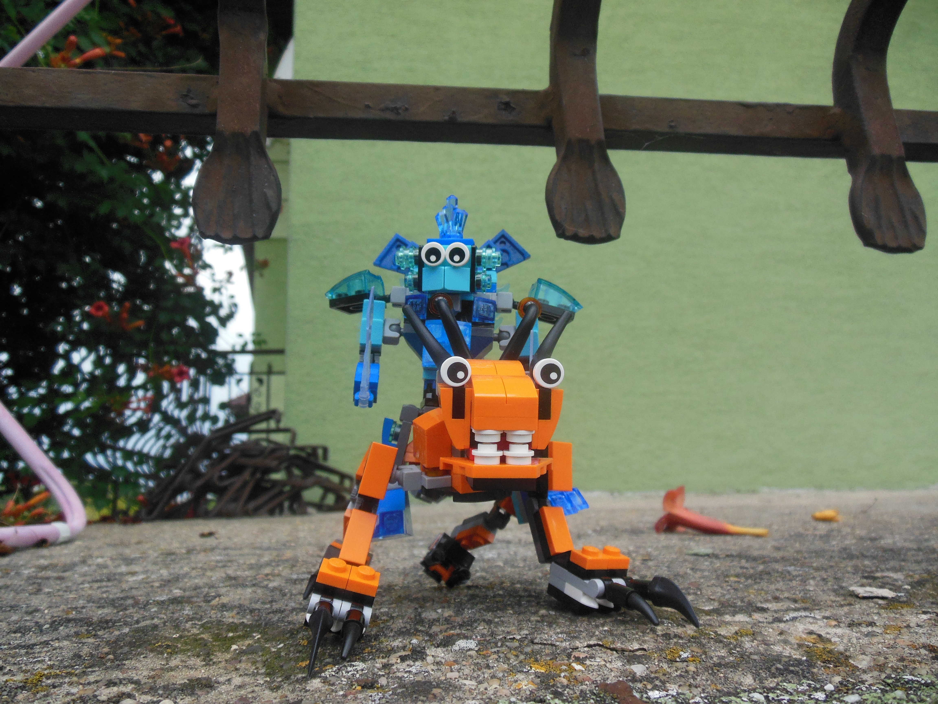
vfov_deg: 54.9
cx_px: 469
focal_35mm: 25
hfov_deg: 69.4
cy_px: 352
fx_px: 677
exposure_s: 1/250
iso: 250
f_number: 3.2
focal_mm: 4.5
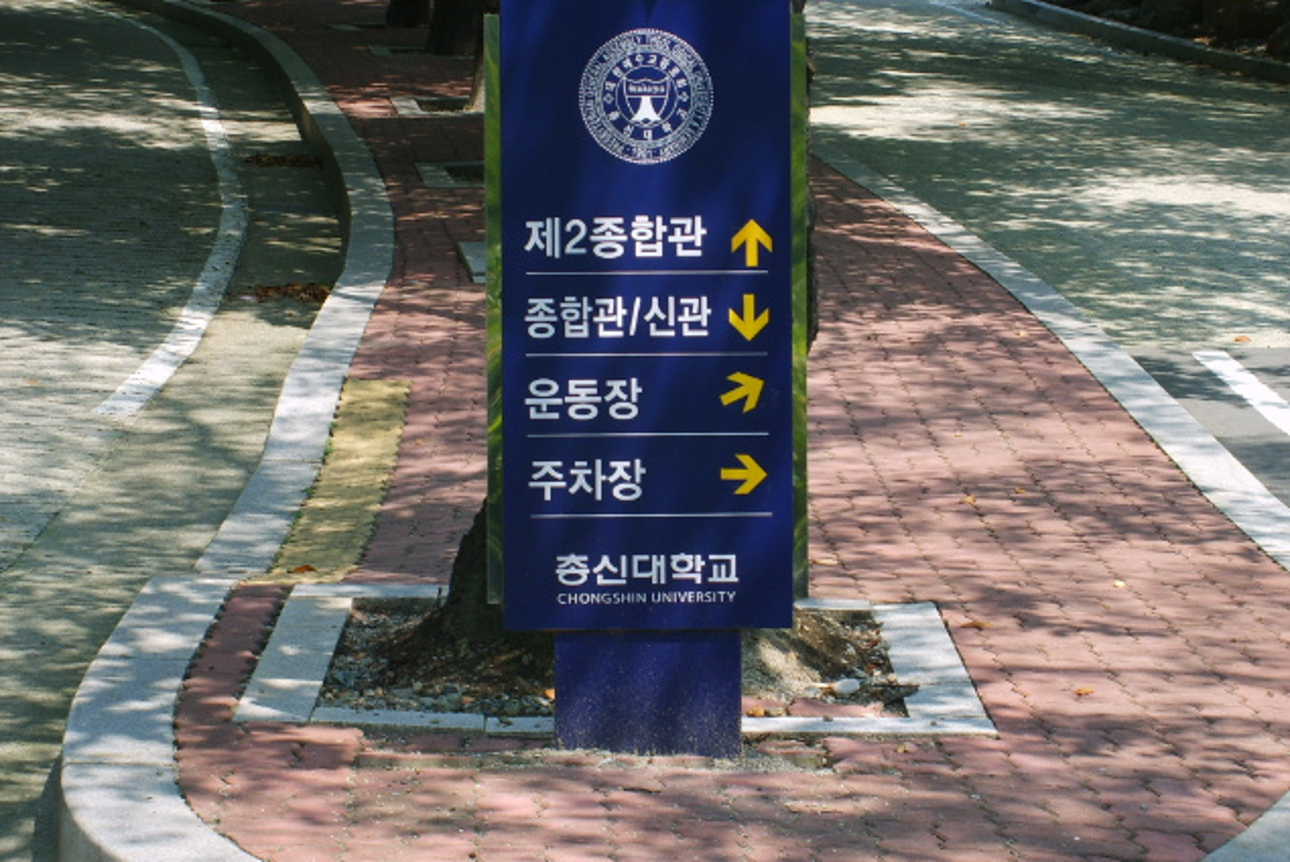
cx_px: 642
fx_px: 3943
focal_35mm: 110
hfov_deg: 18.6
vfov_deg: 12.5
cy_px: 376
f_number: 4.9
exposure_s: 1/180
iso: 50
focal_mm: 17.4
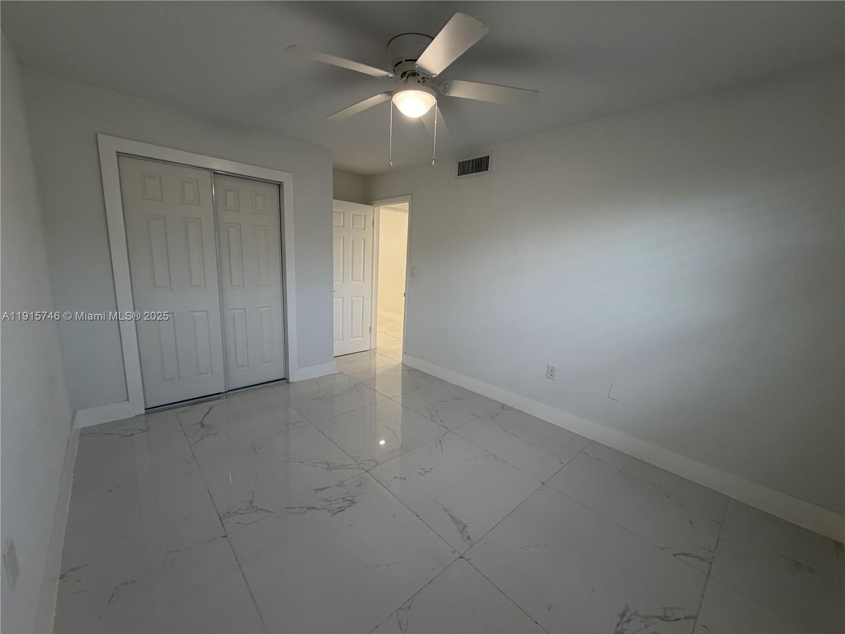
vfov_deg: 85.7
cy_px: 317
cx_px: 422
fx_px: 342
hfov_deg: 102.1
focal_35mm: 14
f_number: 2.2
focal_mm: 2.22
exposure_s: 1/120
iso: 200
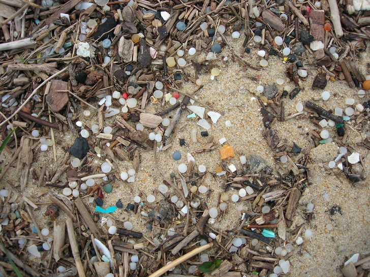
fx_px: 406
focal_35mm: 38
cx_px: 185
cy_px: 138
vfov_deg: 37.7
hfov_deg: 49.0
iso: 64
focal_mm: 7.8
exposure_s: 1/59.7
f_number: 2.8
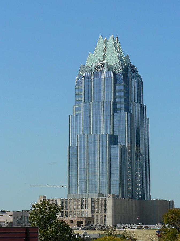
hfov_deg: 9.8
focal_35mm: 151
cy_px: 120
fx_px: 1049
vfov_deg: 13.1
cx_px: 90
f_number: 8
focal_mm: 25.1
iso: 80
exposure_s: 1/320
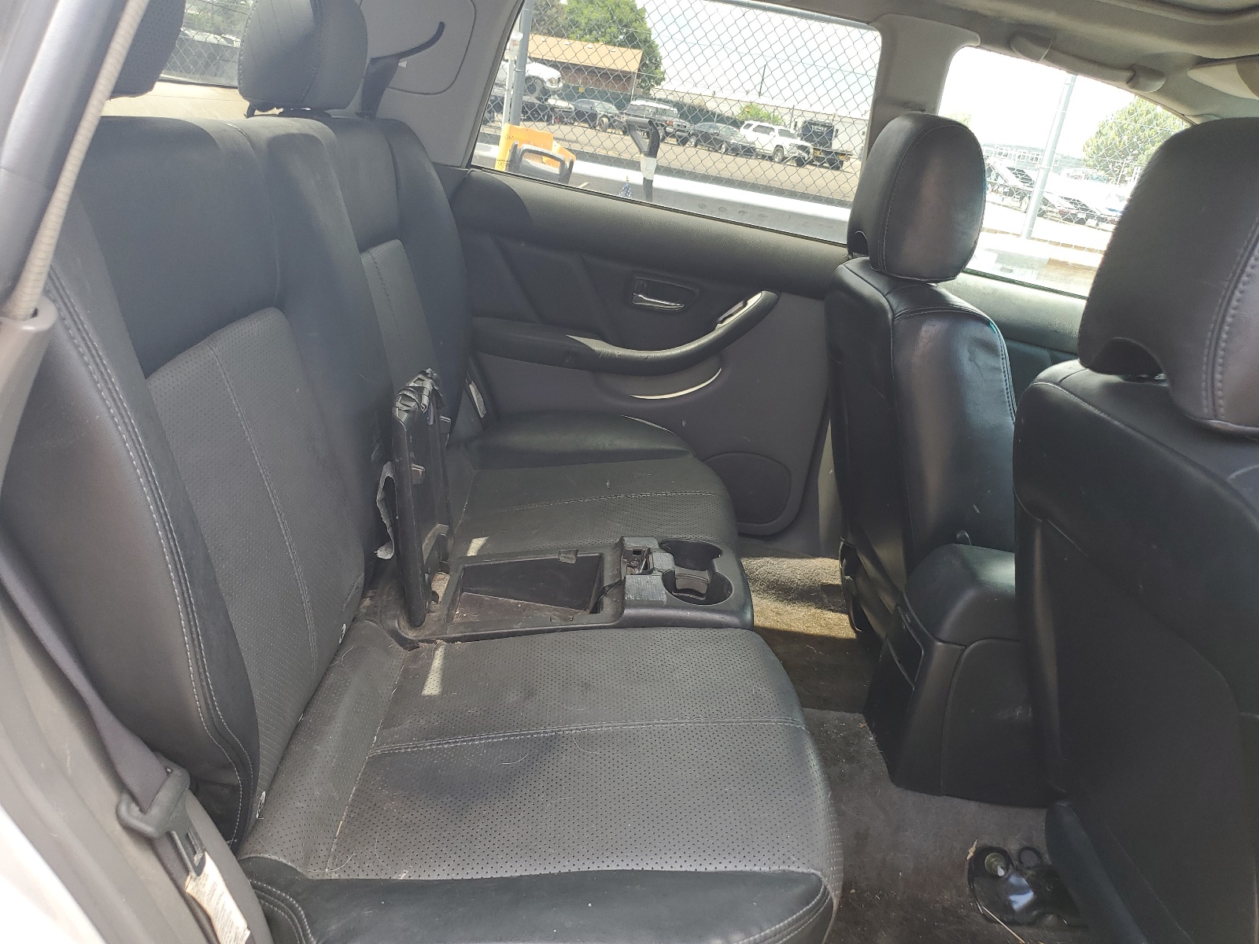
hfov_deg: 67.3
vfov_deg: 53.1
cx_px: 630
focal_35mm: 26
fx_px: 946
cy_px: 472
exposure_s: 1/179
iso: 50
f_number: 1.5
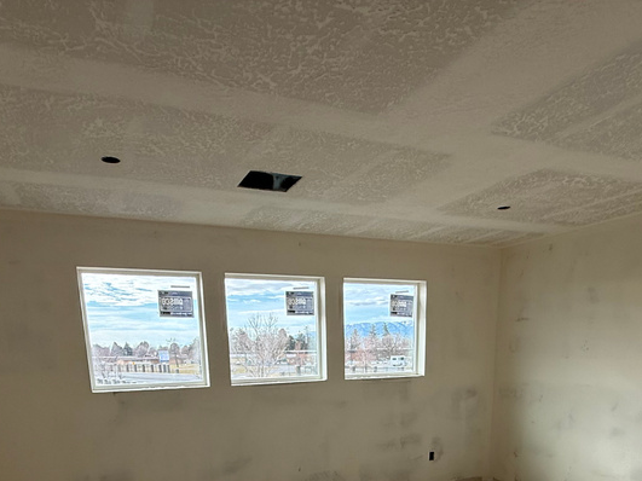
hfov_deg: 65.3
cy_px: 462
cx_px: 330
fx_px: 501
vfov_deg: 44.9
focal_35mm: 27
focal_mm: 2.22
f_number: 2.2
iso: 64
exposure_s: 1/234
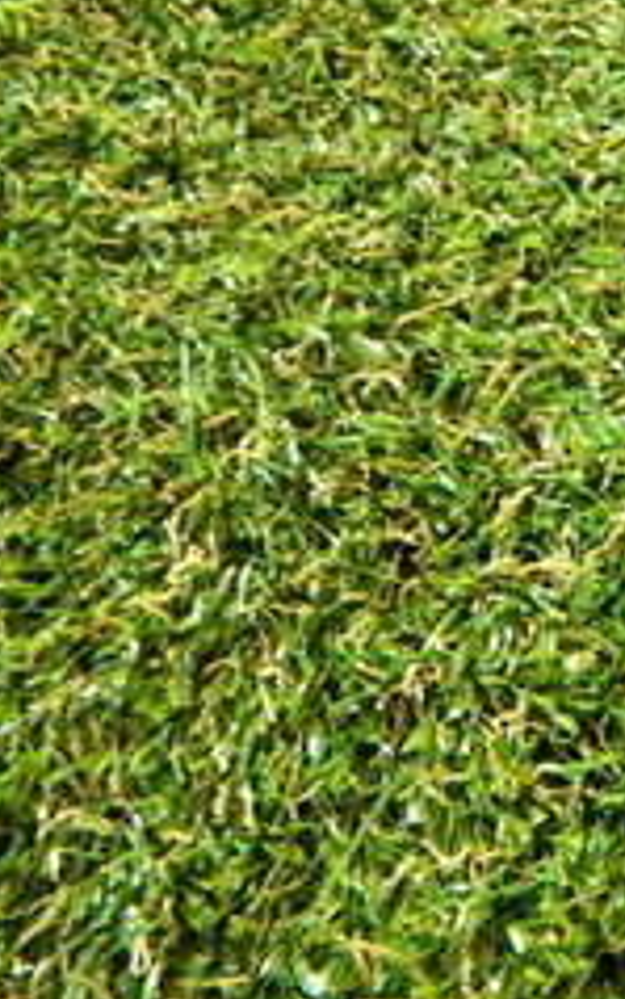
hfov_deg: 15.7
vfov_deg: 26.1
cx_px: 881
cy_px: 229
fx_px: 2123
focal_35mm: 78
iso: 400
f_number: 3.3
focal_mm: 6.2
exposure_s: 1/10
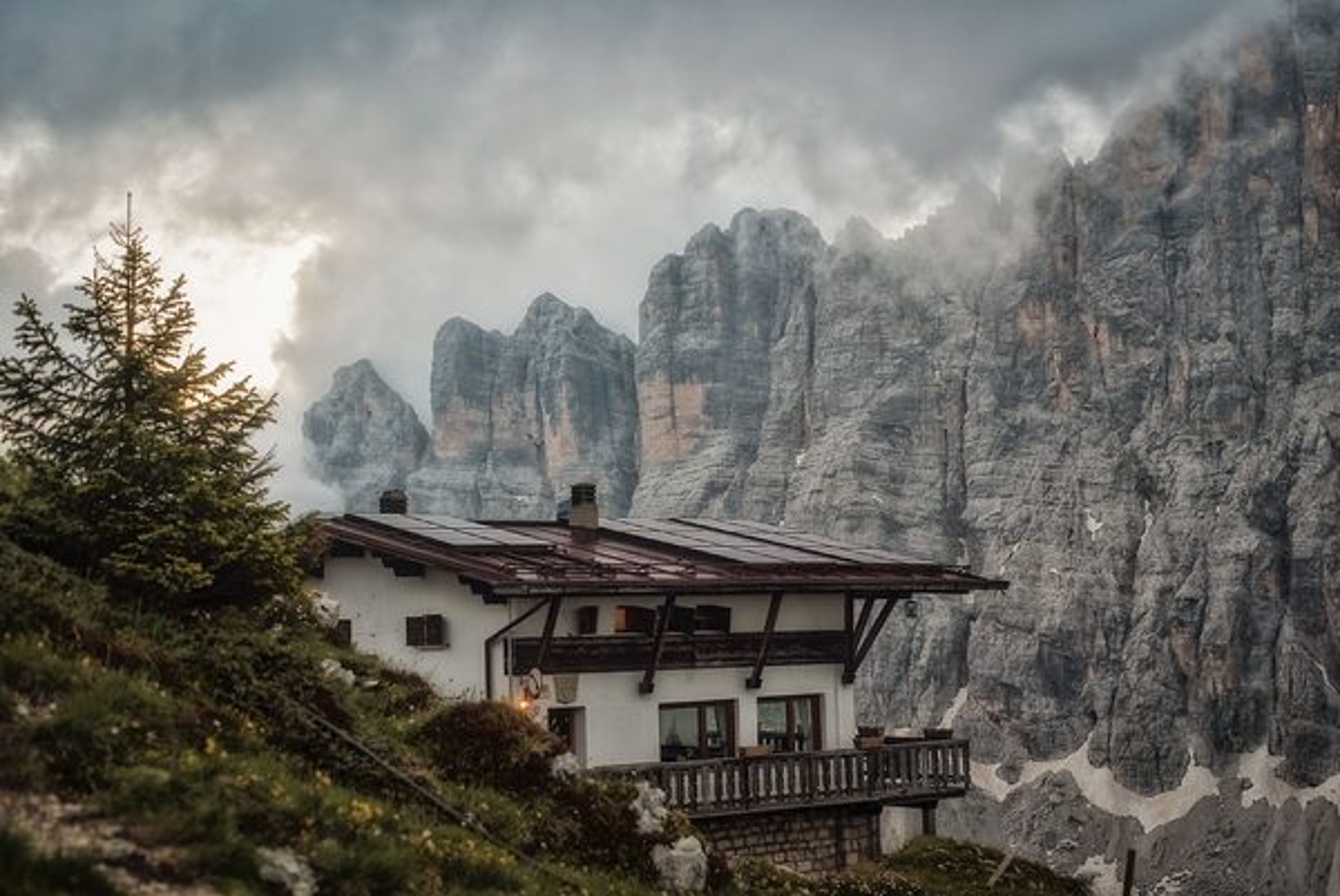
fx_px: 1862
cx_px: 670
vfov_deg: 27.0
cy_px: 448
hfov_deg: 39.6
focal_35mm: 50
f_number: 4
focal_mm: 50
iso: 400
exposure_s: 1/125
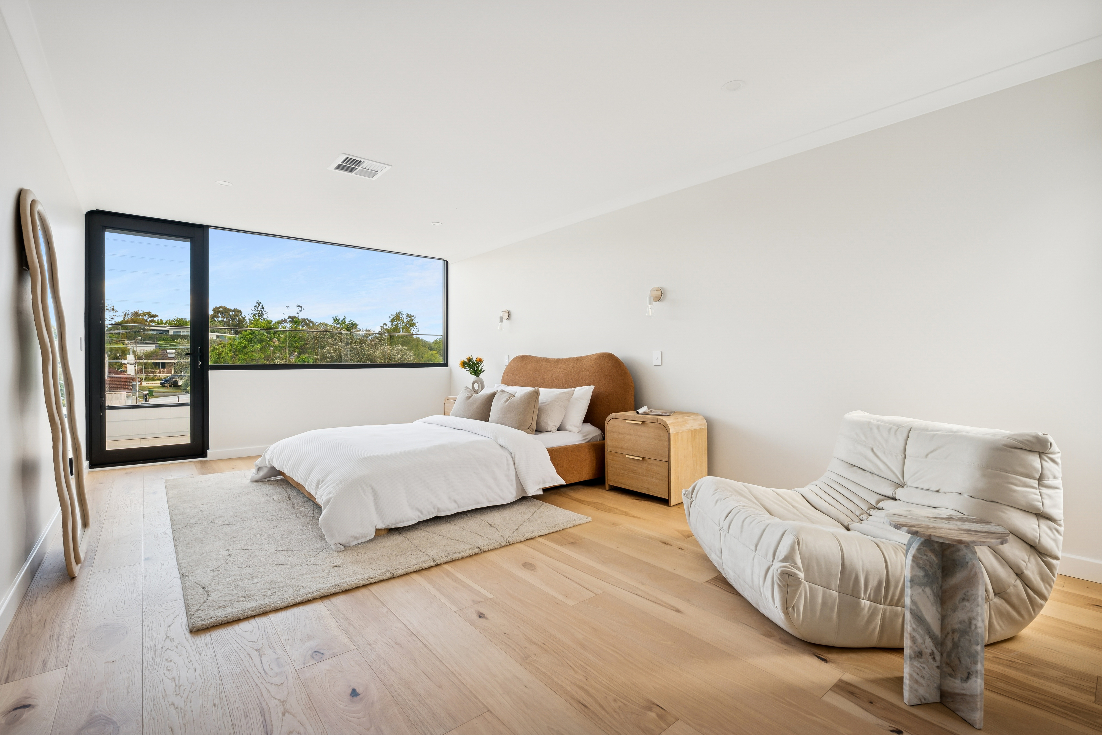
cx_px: 551
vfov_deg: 73.7
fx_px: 490
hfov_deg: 96.7
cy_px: 368
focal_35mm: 16
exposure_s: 1/160
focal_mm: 16
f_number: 9
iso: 400
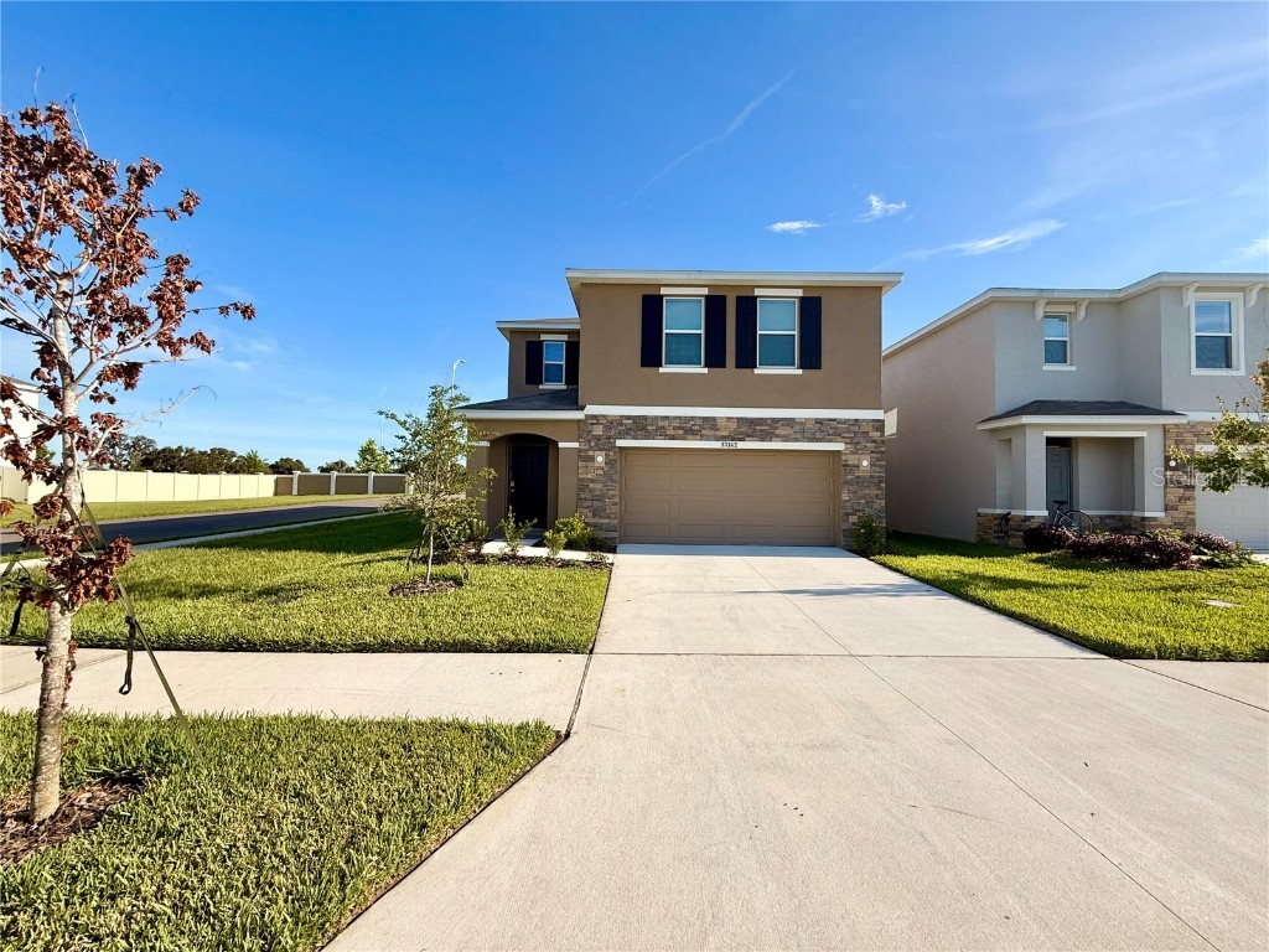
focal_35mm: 14
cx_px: 634
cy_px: 476
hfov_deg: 102.1
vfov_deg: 85.7
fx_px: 513
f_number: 2.2
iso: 50
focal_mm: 2.22
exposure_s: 1/1572
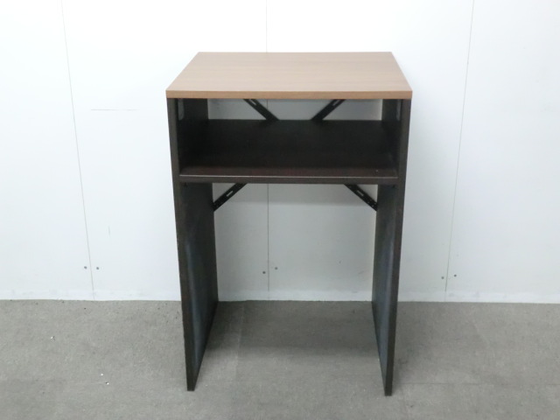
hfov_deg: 42.1
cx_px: 280
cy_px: 210
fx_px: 728
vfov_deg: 32.2
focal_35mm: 45
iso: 800
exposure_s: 1/30
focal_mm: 8.2
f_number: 4.3
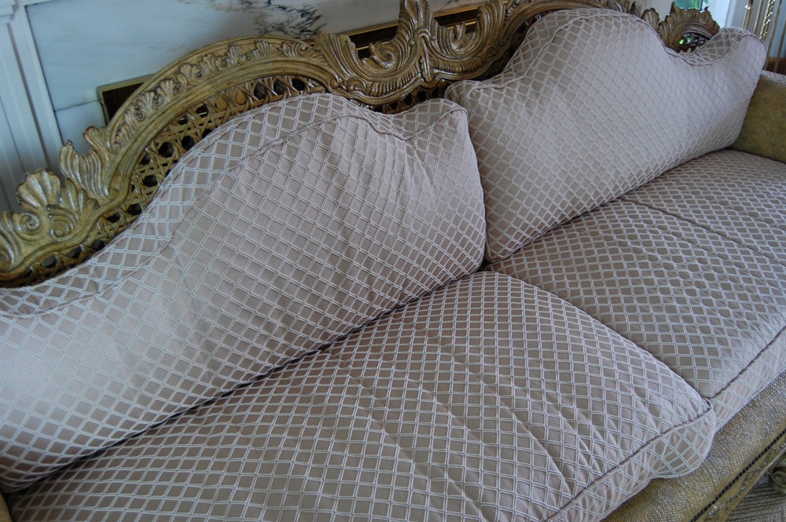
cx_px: 393
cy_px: 261
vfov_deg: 39.9
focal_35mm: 33
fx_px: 720
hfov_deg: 57.3
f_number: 3.8
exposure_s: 1/25
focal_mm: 22
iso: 800
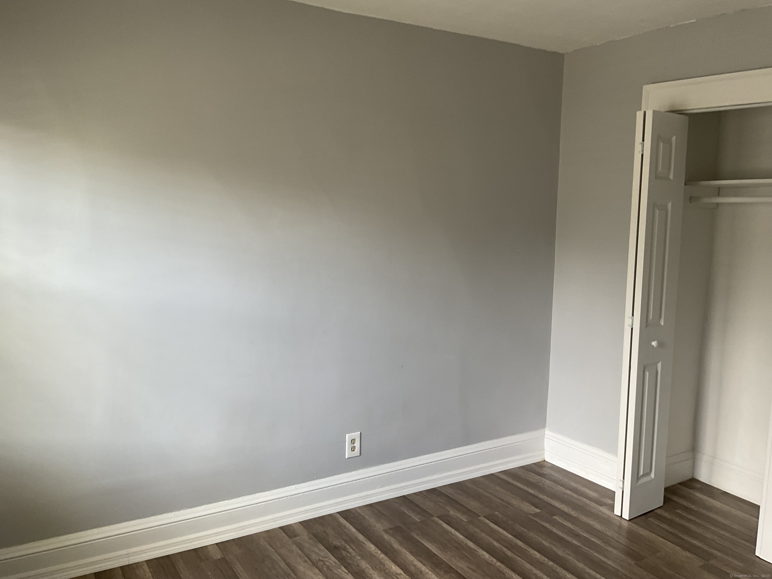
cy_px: 290
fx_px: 647
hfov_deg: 61.7
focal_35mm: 29
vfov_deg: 48.2
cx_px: 386
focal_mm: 3
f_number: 1.8
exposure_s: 1/60
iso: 40
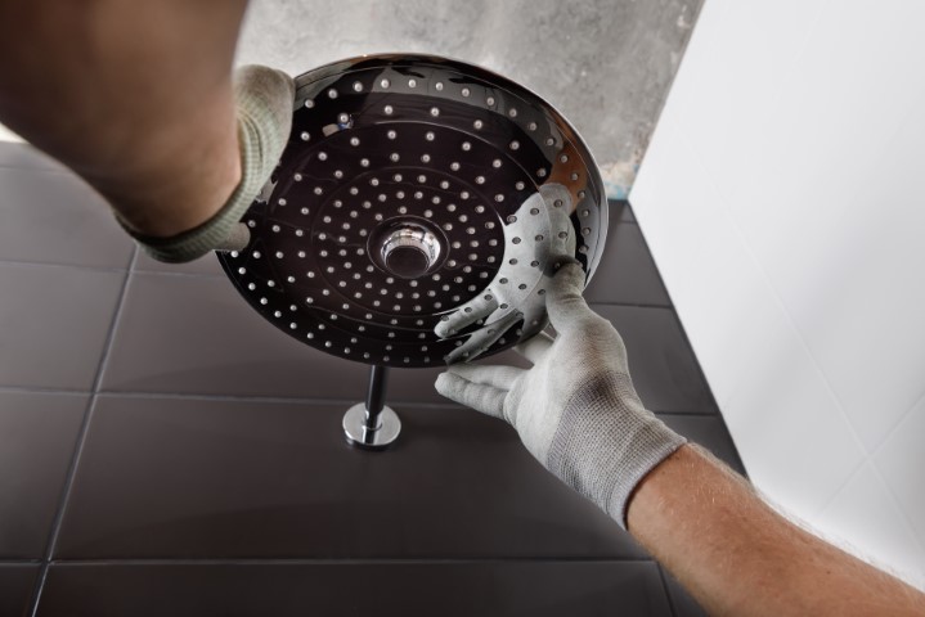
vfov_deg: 41.2
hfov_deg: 58.7
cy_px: 308
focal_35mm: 32
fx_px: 823
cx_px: 462
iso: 100
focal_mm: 32
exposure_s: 1/125
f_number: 7.1
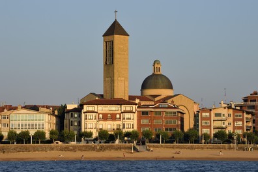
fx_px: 1139
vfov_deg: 8.6
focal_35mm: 159
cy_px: 91
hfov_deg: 12.9
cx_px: 135
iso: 400
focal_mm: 150
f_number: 9
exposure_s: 1/640
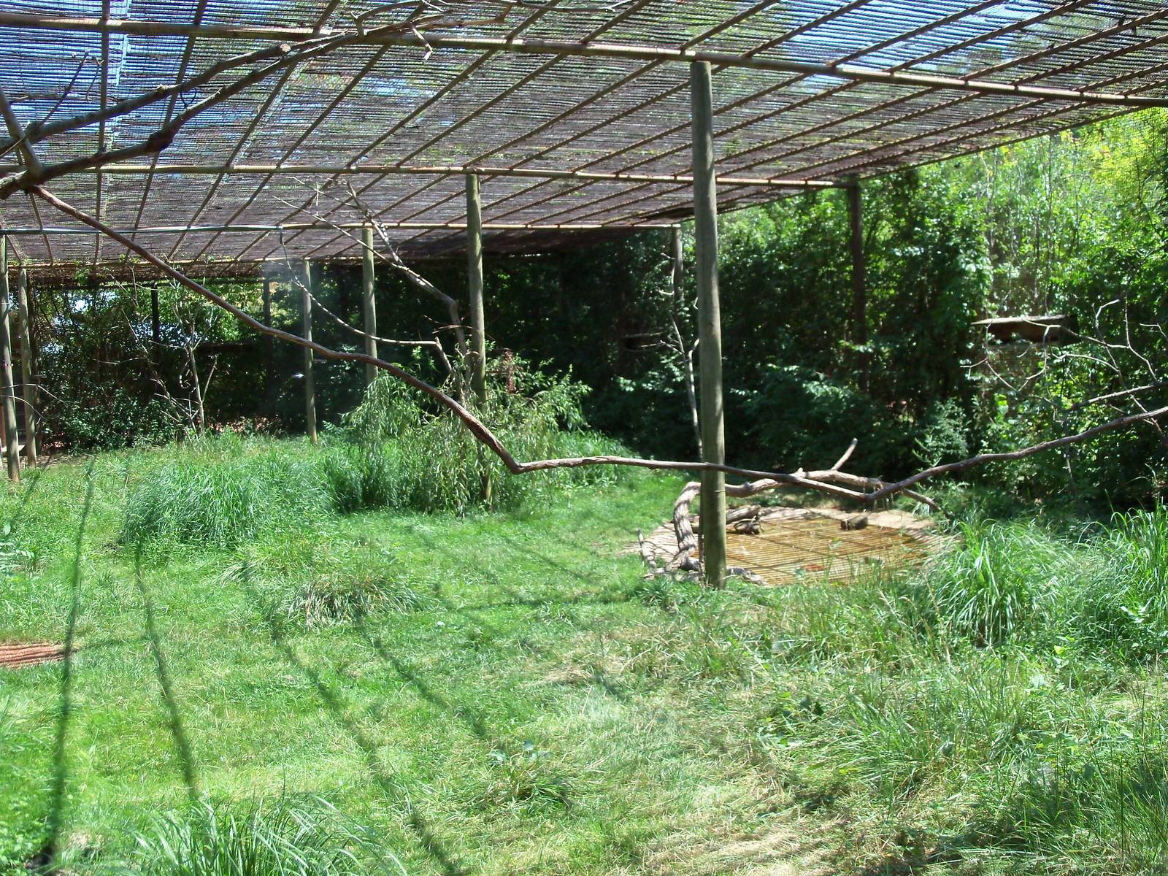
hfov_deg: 52.6
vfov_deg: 40.7
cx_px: 584
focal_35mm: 35
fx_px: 1181
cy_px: 438
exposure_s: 1/250
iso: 80
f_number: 3
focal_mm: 6.3
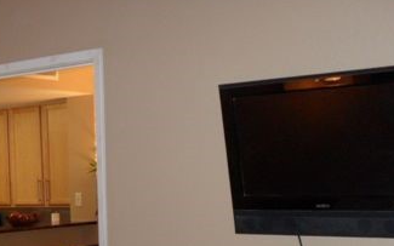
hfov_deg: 27.7
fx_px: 784
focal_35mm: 73
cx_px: 79
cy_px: 279
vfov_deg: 17.2
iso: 200
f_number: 3
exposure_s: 1/45
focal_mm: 6.3
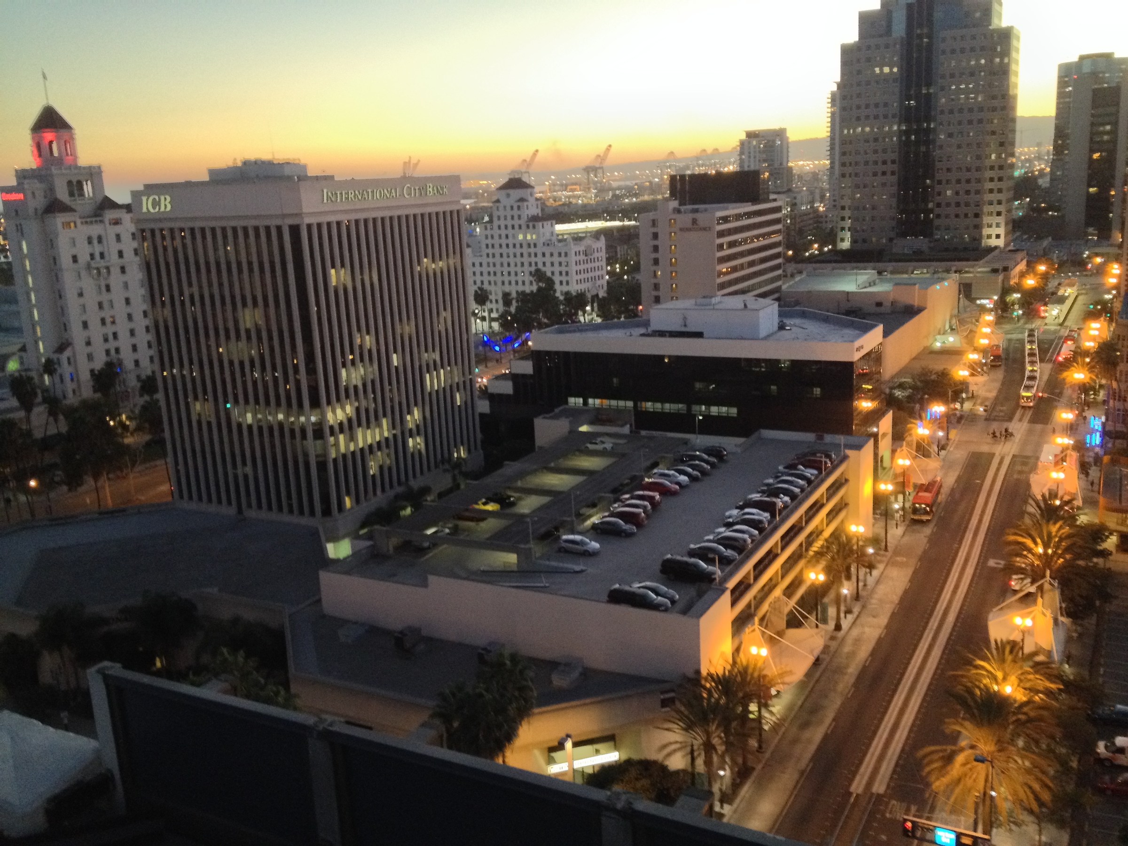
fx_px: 1141
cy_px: 423
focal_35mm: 35
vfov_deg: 40.7
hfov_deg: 52.6
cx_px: 564
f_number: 2.4
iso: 320
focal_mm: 4.28
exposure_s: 1/15
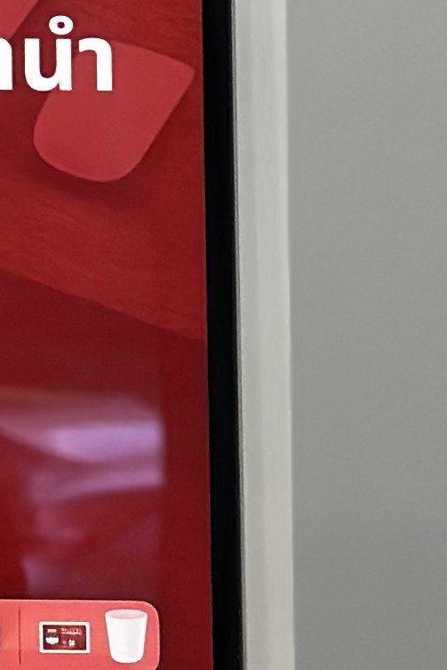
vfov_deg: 7.4
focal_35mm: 267
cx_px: -485
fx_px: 4970
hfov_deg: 5.0
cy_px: -626
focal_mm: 6.86
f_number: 1.78
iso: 160
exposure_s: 1/60
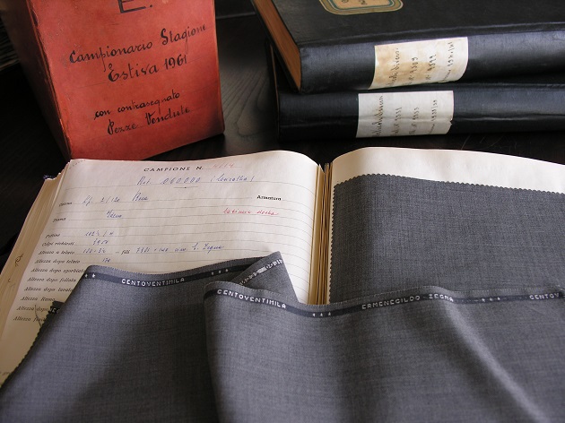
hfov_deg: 52.6
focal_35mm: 35
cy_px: 212
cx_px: 282
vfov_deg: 40.7
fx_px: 571
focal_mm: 8.9
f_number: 2.8
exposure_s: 1/14.8
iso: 50
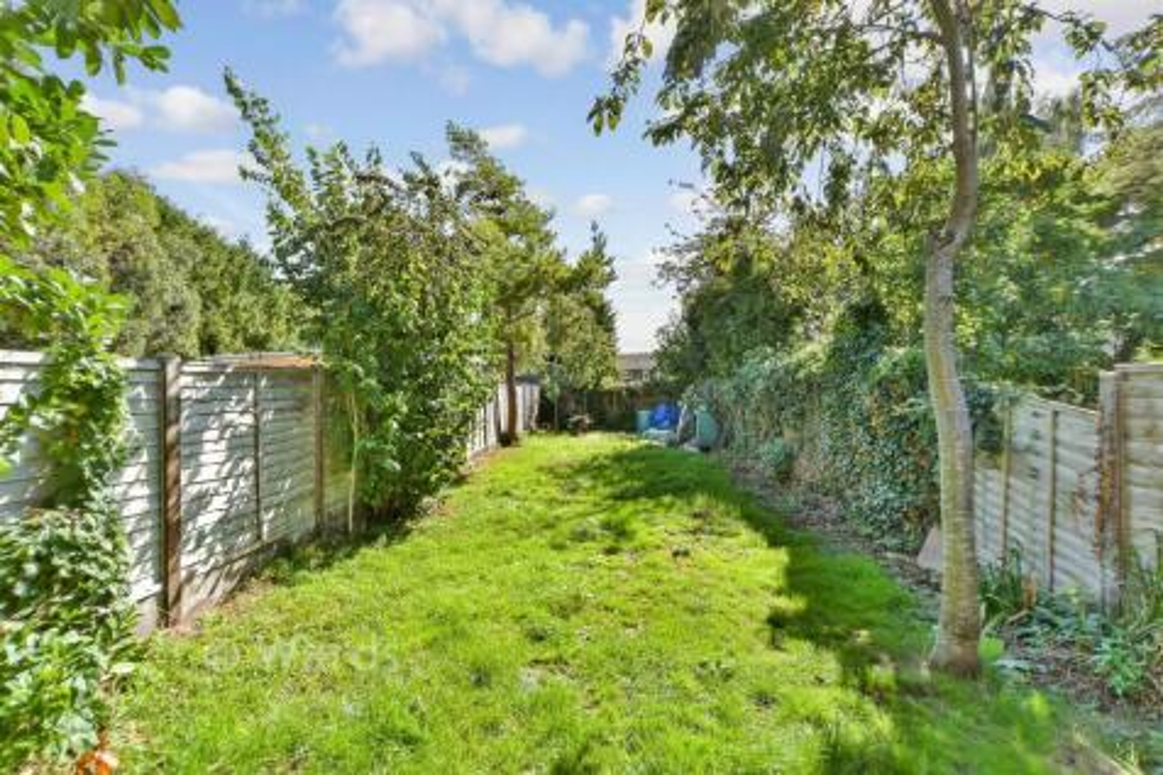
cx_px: 582
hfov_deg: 100.4
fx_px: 484
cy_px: 388
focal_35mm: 15
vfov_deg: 77.3
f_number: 9
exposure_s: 1/320
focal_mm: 10
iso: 500
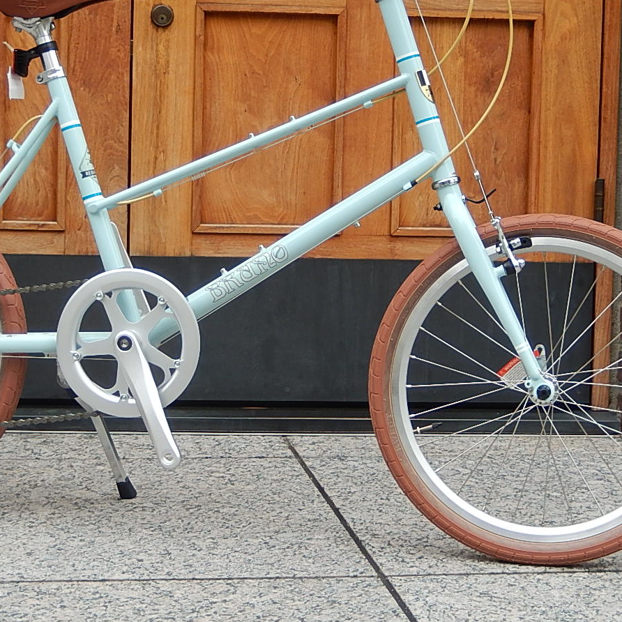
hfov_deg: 18.8
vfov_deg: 18.8
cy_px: 220
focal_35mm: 92
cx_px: 221
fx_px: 1870
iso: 125
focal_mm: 10.4
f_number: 4.6
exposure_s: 1/160
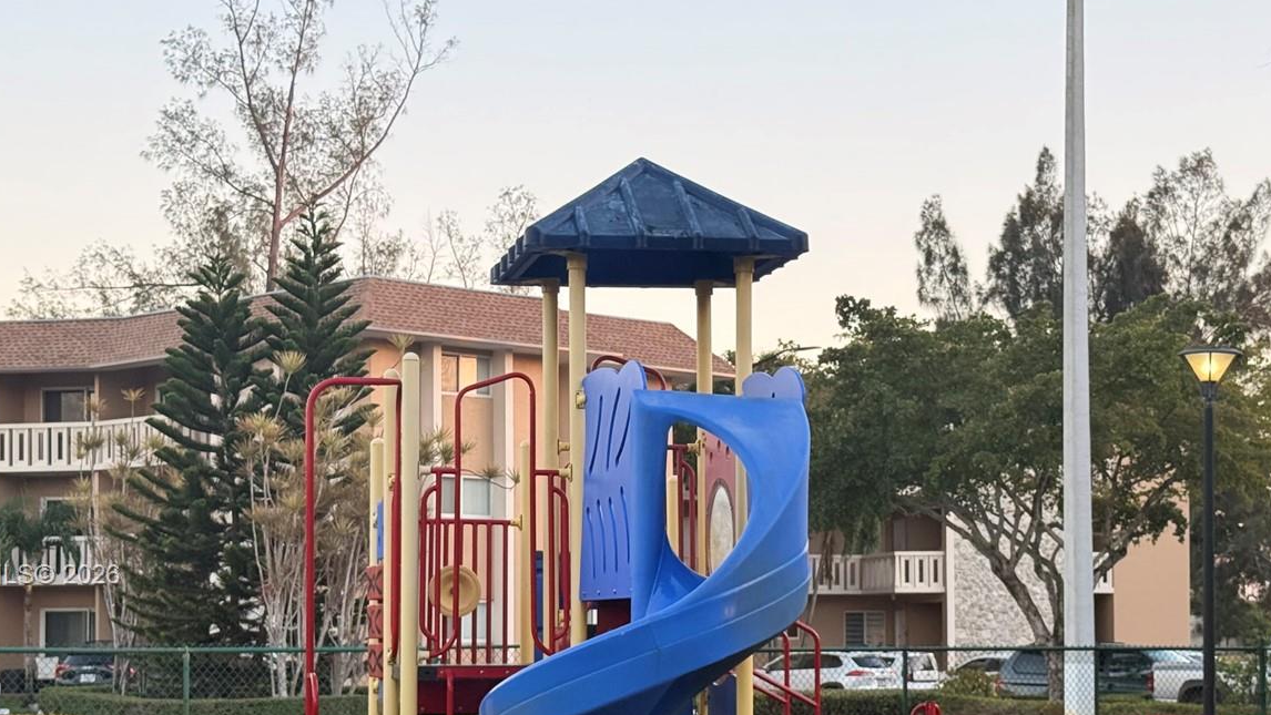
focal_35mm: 73
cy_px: 576
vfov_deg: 16.4
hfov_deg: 29.0
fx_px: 2461
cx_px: 662
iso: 100
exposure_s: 1/151
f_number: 1.78
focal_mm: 6.76
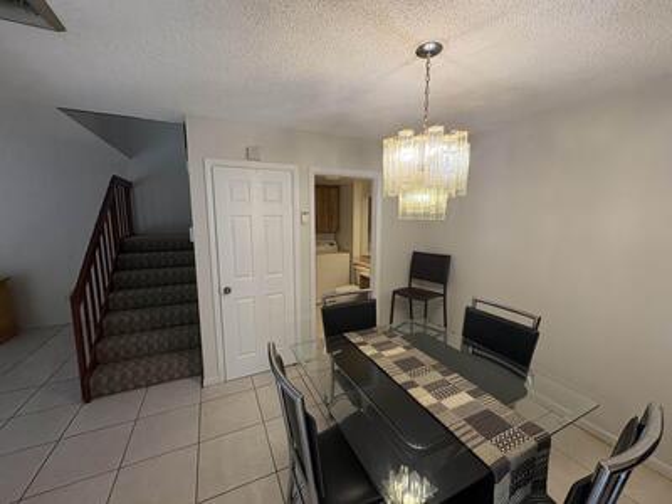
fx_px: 272
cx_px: 336
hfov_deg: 102.1
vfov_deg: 85.7
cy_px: 252
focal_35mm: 14
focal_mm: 2.22
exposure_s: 1/120
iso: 160
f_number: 2.2
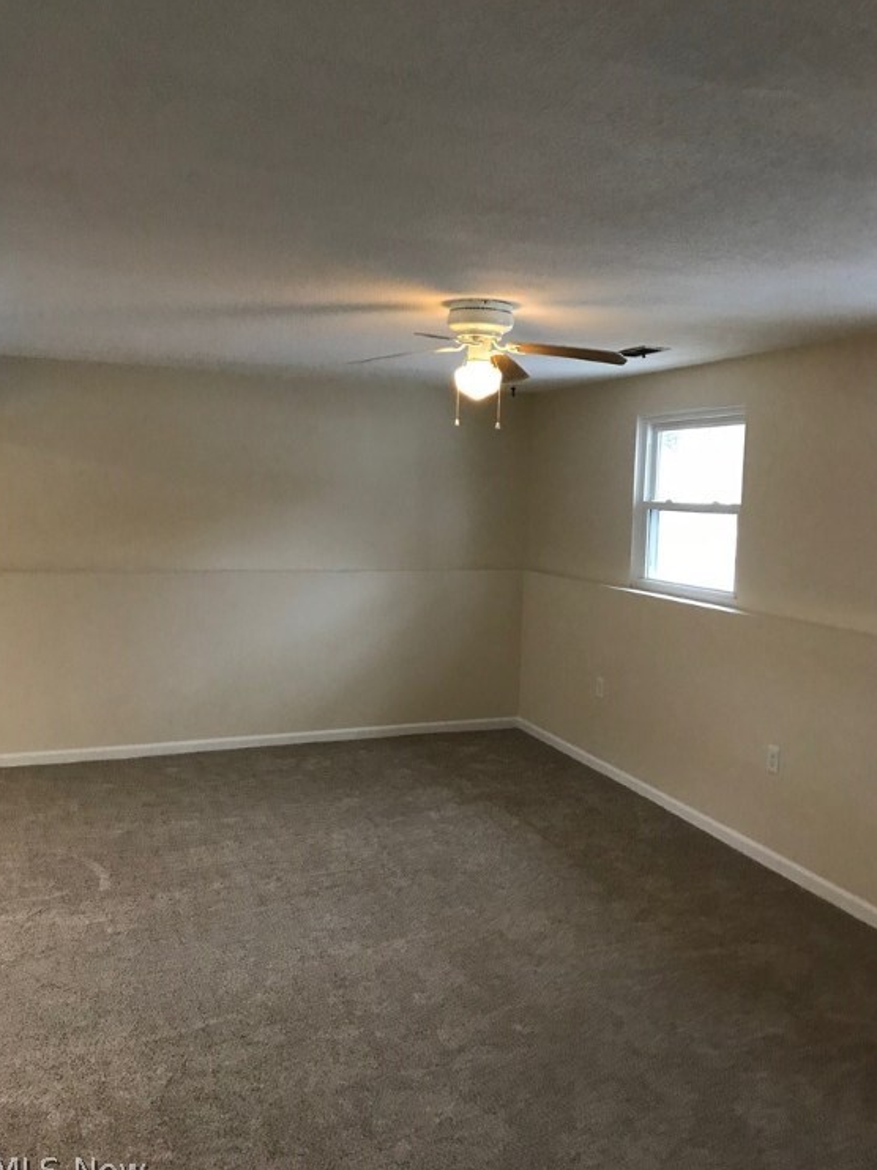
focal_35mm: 29
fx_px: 980
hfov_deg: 48.2
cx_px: 437
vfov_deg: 61.7
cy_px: 591
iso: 100
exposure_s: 1/15
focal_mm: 3.99
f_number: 1.8
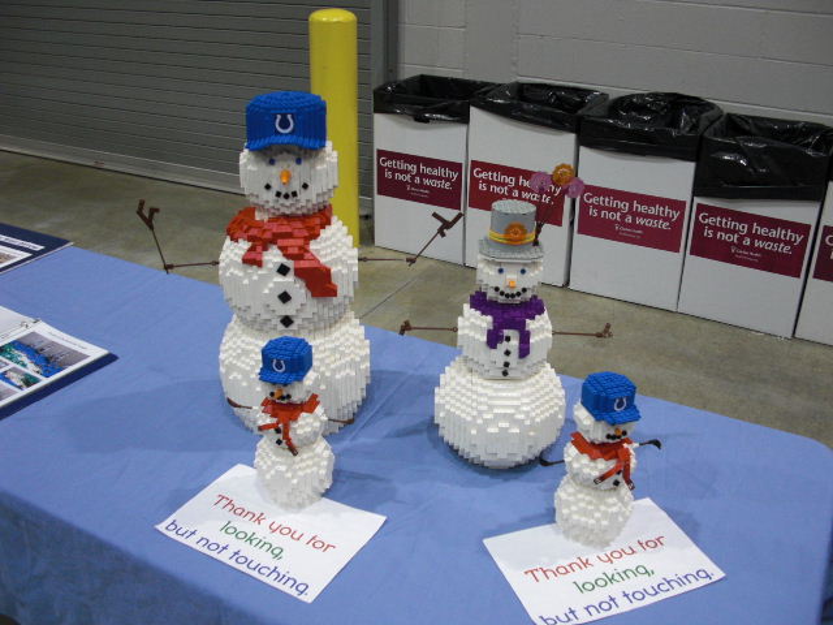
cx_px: 416
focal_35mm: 36
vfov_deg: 39.7
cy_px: 312
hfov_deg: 51.4
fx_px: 866
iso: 200
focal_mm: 6.3
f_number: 2.8
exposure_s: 1/80
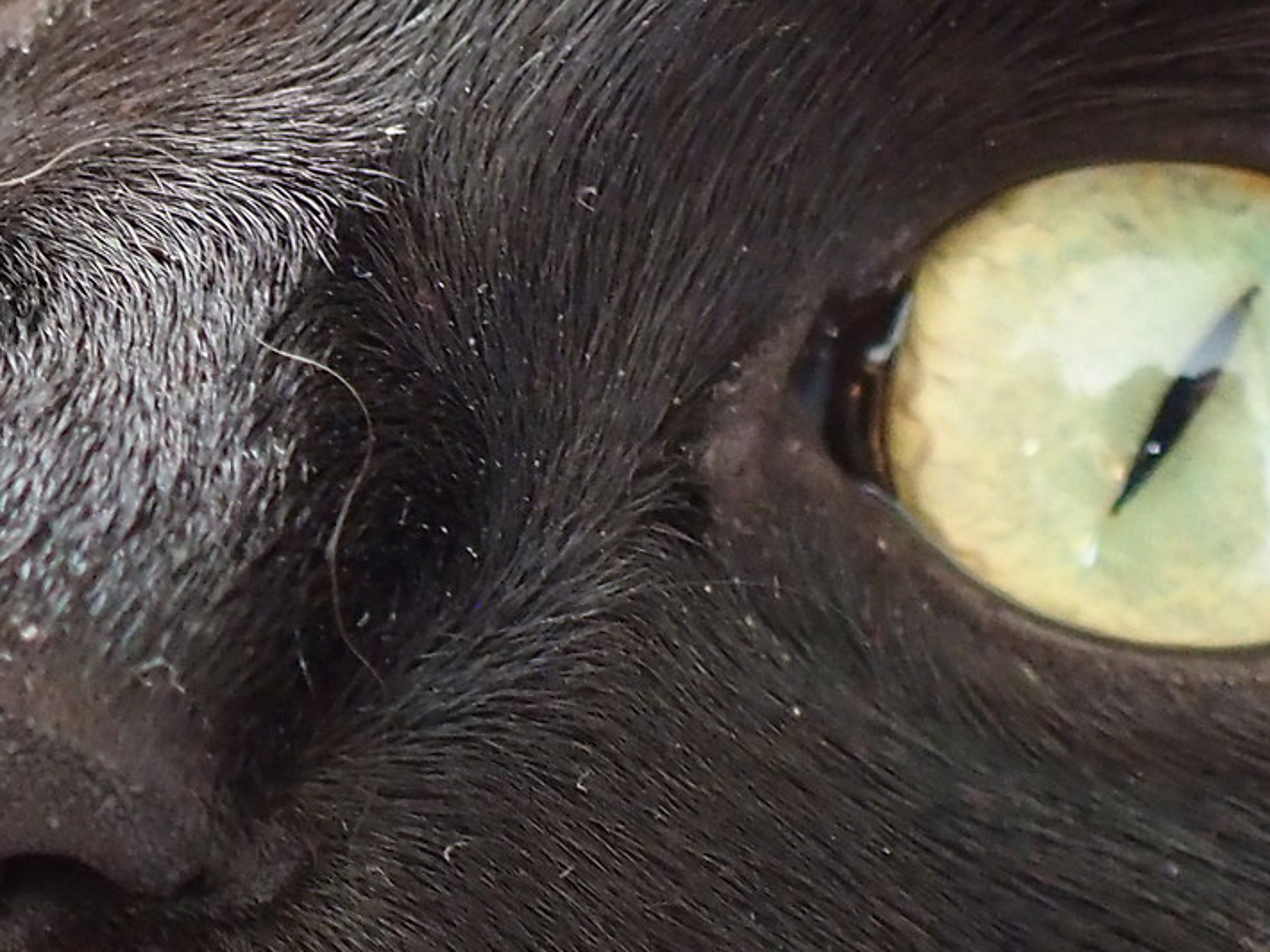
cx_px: -131
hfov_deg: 13.6
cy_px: 476
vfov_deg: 10.4
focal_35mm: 142
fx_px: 5208
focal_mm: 9
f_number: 2.8
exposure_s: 1/50
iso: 800
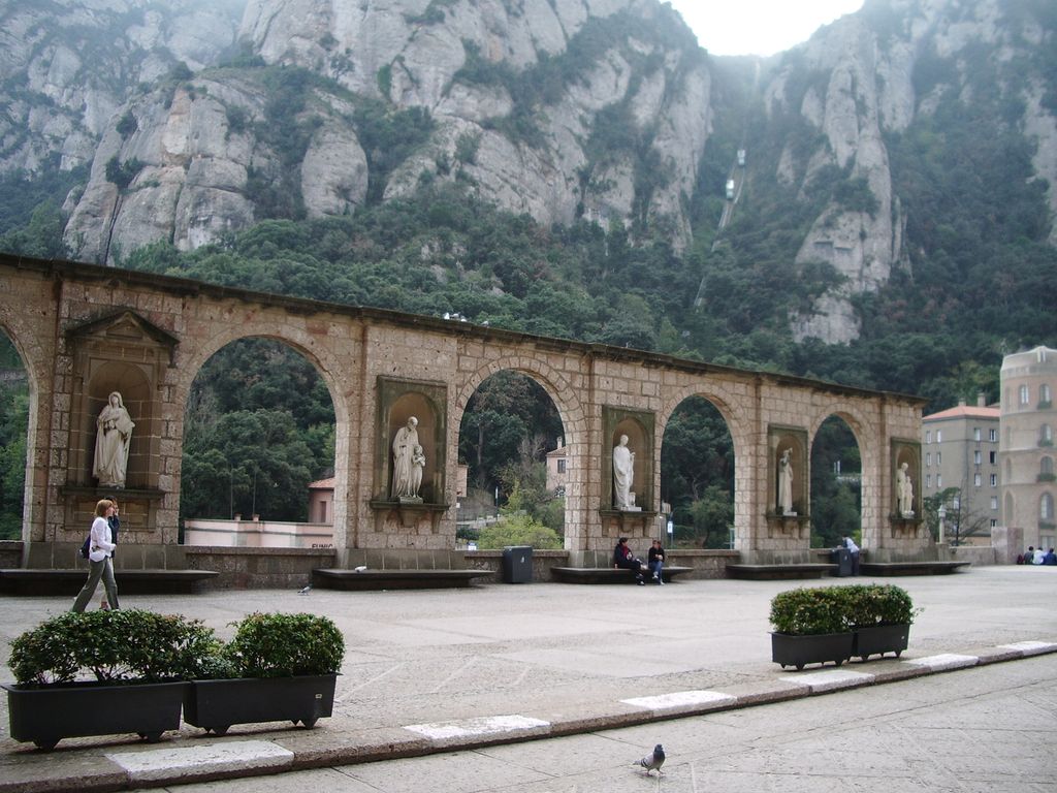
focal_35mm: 35
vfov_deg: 40.7
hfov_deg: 52.6
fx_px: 1069
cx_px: 528
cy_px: 396
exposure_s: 1/125
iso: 50
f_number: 2.6
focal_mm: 5.8
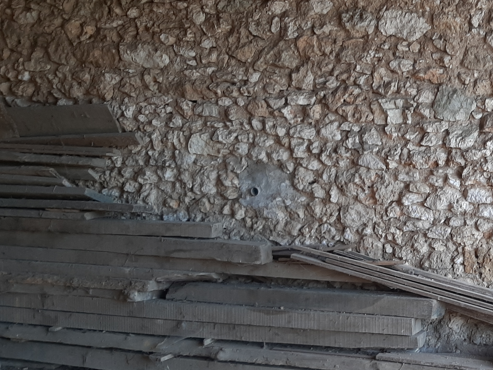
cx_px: 453
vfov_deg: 28.5
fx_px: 726
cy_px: 232
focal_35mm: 51
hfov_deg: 35.1
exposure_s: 1/100
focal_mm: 3.93
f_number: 1.7
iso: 50
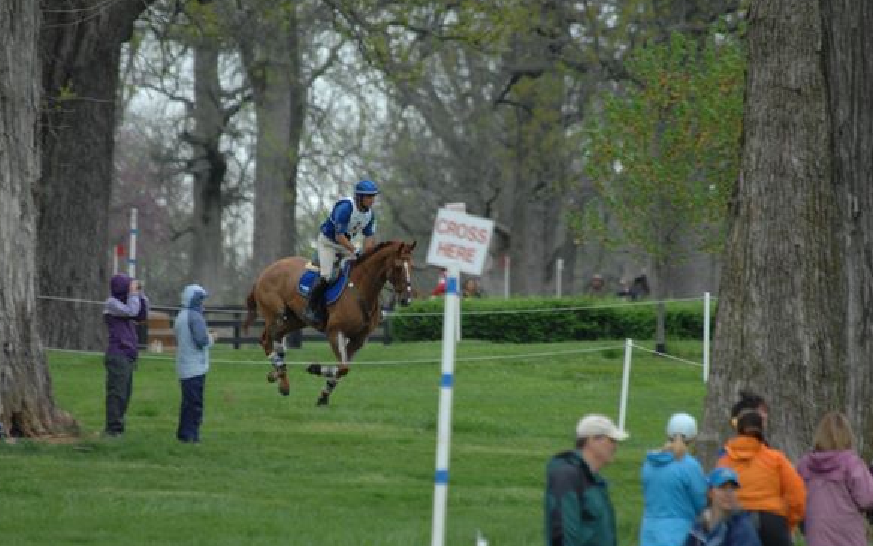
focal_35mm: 669
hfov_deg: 3.1
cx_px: 408
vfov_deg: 2.0
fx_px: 15917
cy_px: 283
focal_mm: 400
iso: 400
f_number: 5.6
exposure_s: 1/400
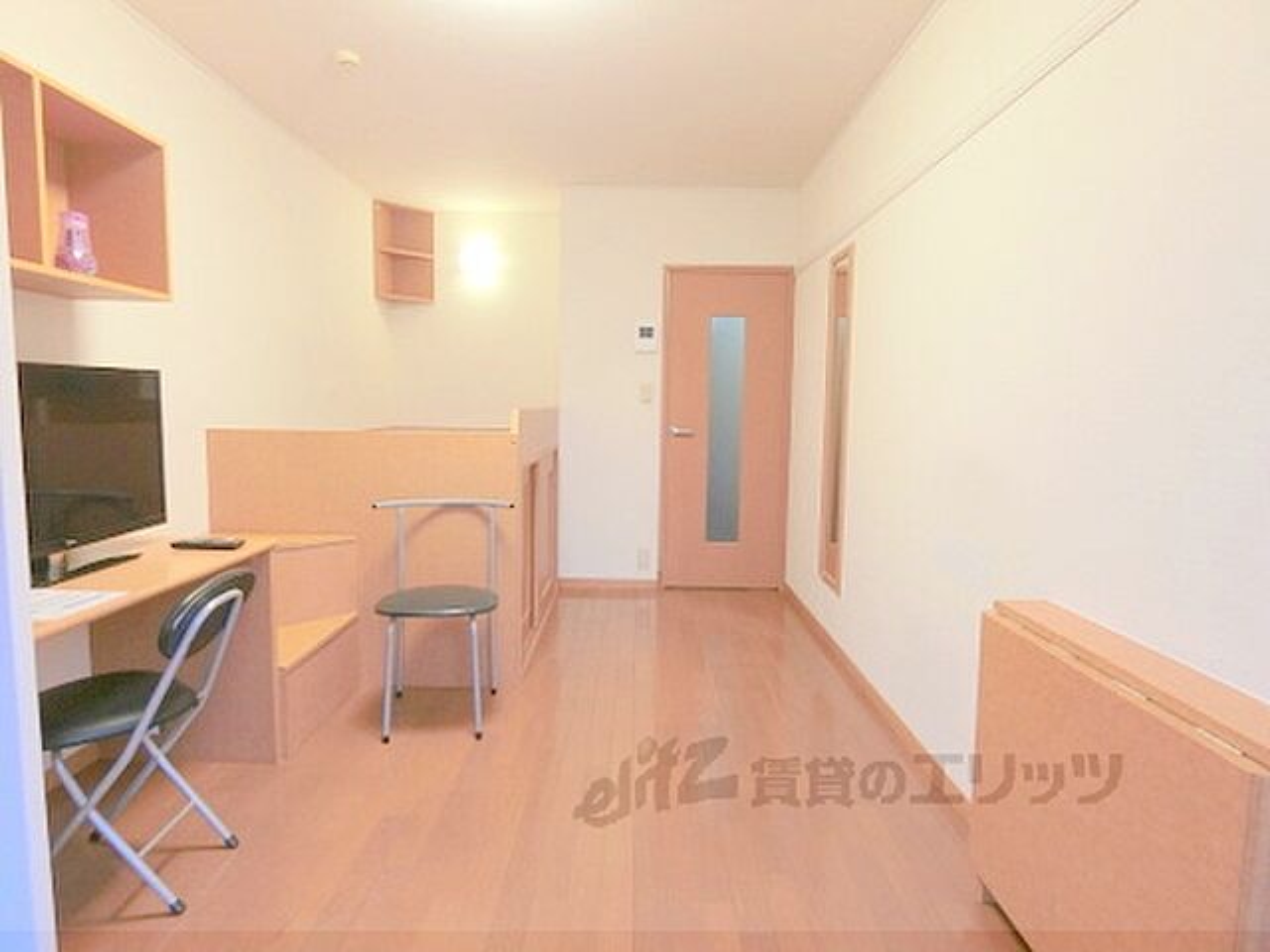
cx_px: 635
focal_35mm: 19
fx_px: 697
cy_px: 476
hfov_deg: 84.7
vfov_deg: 68.7
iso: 400
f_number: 2.7
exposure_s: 1/80
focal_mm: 4.06
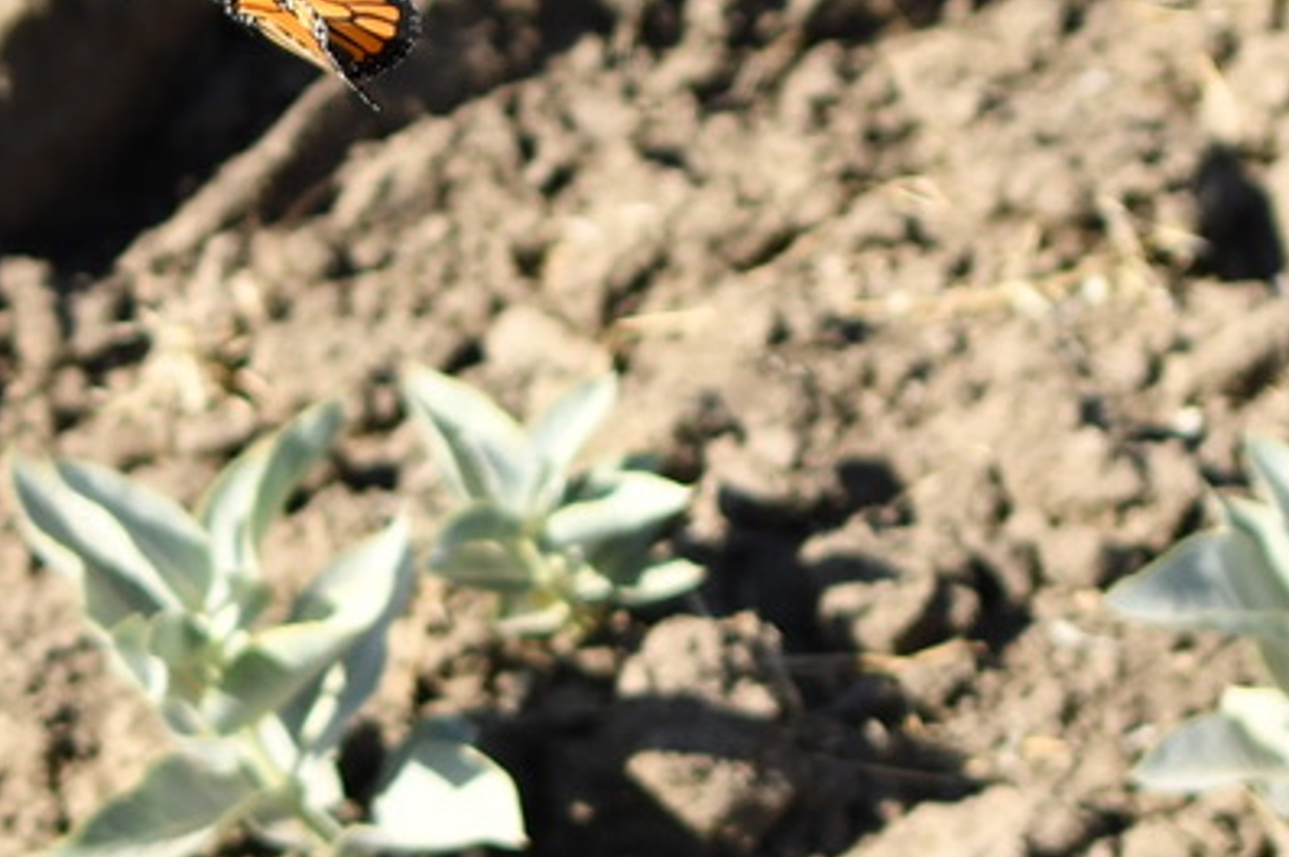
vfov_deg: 10.6
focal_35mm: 129
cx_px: -10
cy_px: 404
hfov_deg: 15.6
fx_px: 4615
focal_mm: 20
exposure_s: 1/8000
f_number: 2.5
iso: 400
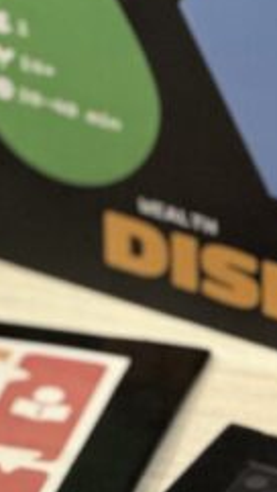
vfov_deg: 6.0
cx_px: 275
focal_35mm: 356
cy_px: 525
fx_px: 4637
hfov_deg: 3.4
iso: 200
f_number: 2.8
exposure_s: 1/33
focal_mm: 9
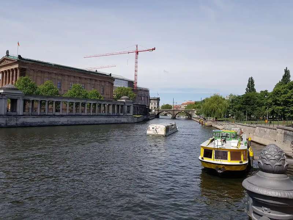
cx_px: 146
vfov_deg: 53.1
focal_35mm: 26
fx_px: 220
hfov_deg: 67.3
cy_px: 110
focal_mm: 4.2
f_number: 1.7
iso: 50
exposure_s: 1/2792
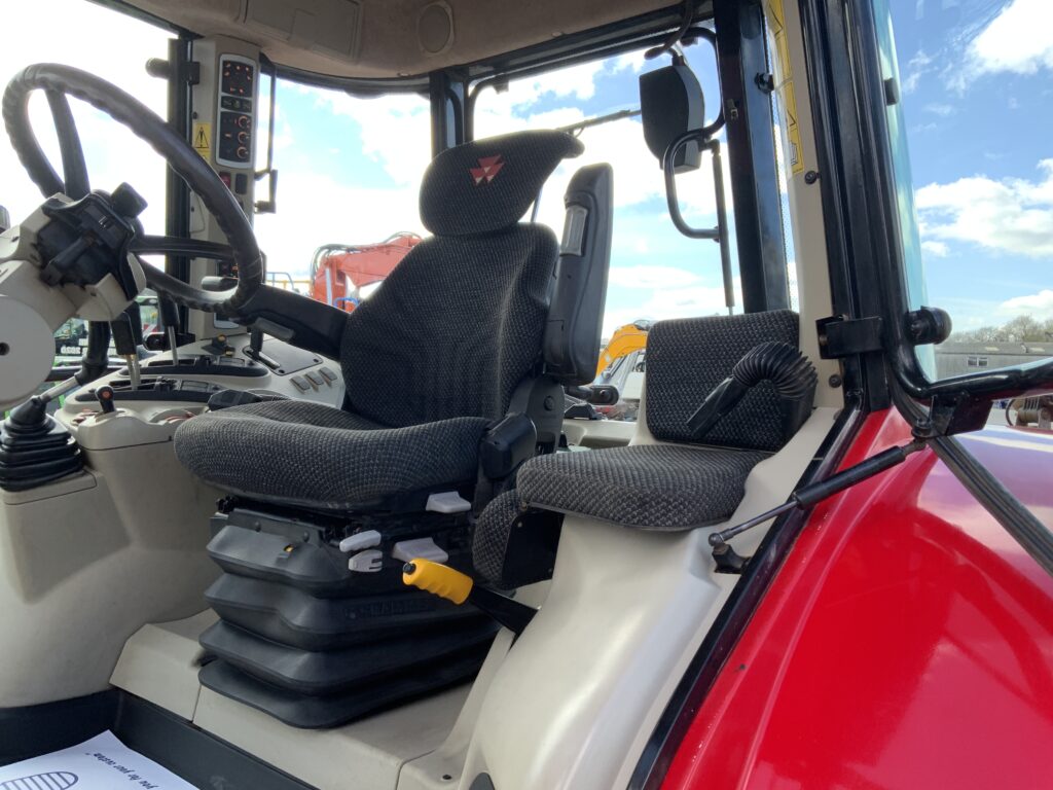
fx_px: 882
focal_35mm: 29
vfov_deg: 48.2
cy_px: 395
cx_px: 526
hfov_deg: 61.7
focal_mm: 3
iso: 16
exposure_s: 1/199
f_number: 1.8
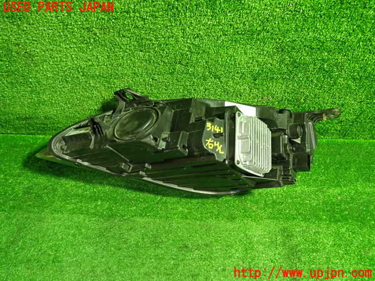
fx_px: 325
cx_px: 188
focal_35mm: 30
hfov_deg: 60.0
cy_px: 140
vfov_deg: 46.8
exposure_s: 1/30
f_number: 2.3
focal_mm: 5.4
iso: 500
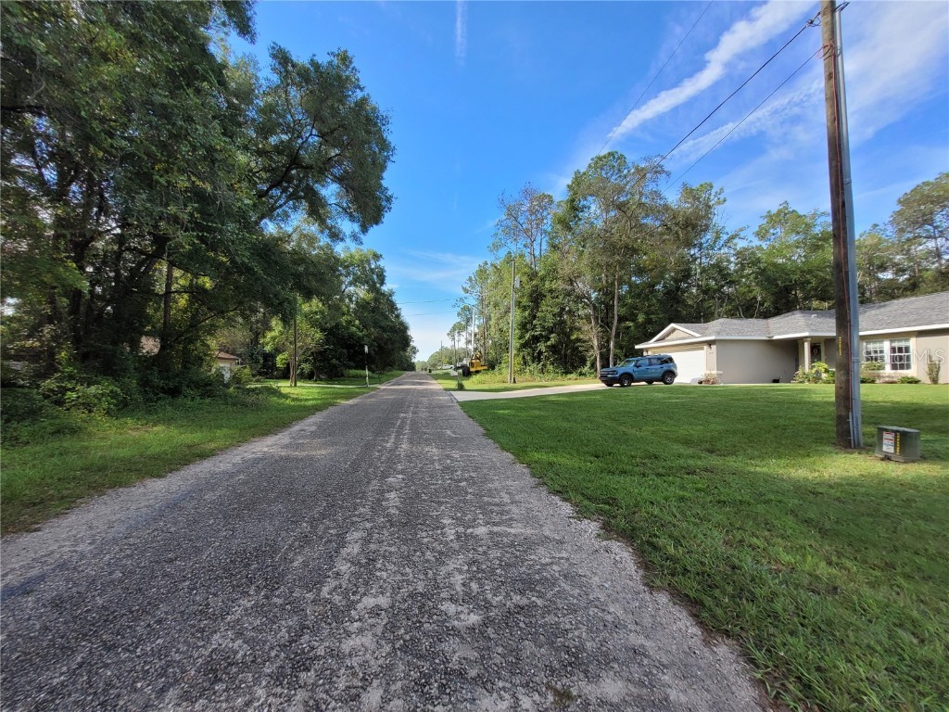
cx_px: 474
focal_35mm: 13
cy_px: 356
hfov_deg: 106.2
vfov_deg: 89.9
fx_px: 356
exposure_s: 1/611
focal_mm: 1.74
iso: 40
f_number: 2.2
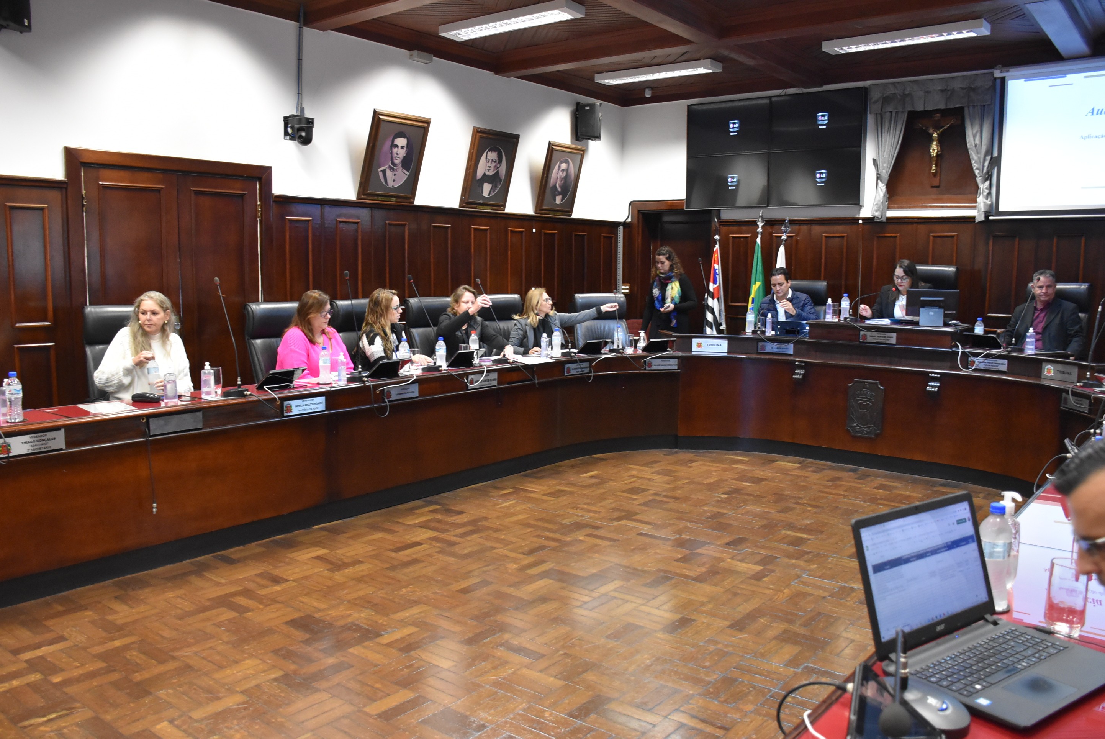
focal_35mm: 28
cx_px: 545
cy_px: 377
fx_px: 860
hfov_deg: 65.4
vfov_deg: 46.5
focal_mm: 18
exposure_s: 1/60
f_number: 3.5
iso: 2200
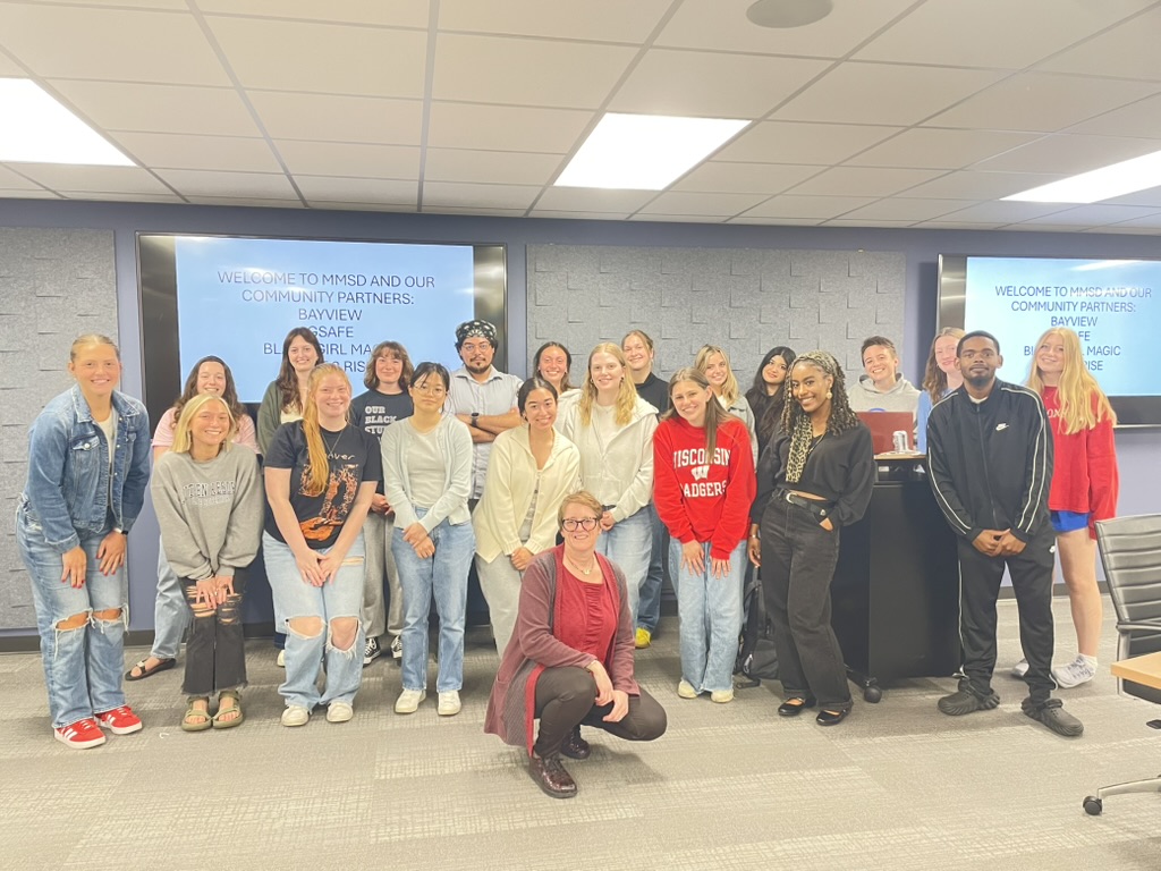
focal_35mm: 26
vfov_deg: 53.1
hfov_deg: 67.3
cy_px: 436
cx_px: 580
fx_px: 872
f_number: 1.6
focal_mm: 4.2
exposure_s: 1/40
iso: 400
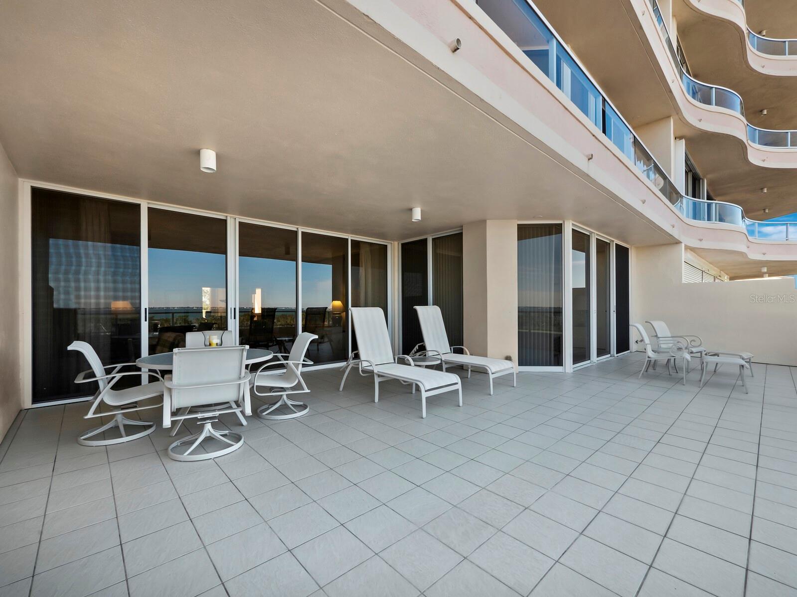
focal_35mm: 14
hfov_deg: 102.1
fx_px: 322
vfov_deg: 85.7
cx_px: 398
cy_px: 298
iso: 400
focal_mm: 7
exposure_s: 1/40
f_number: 11
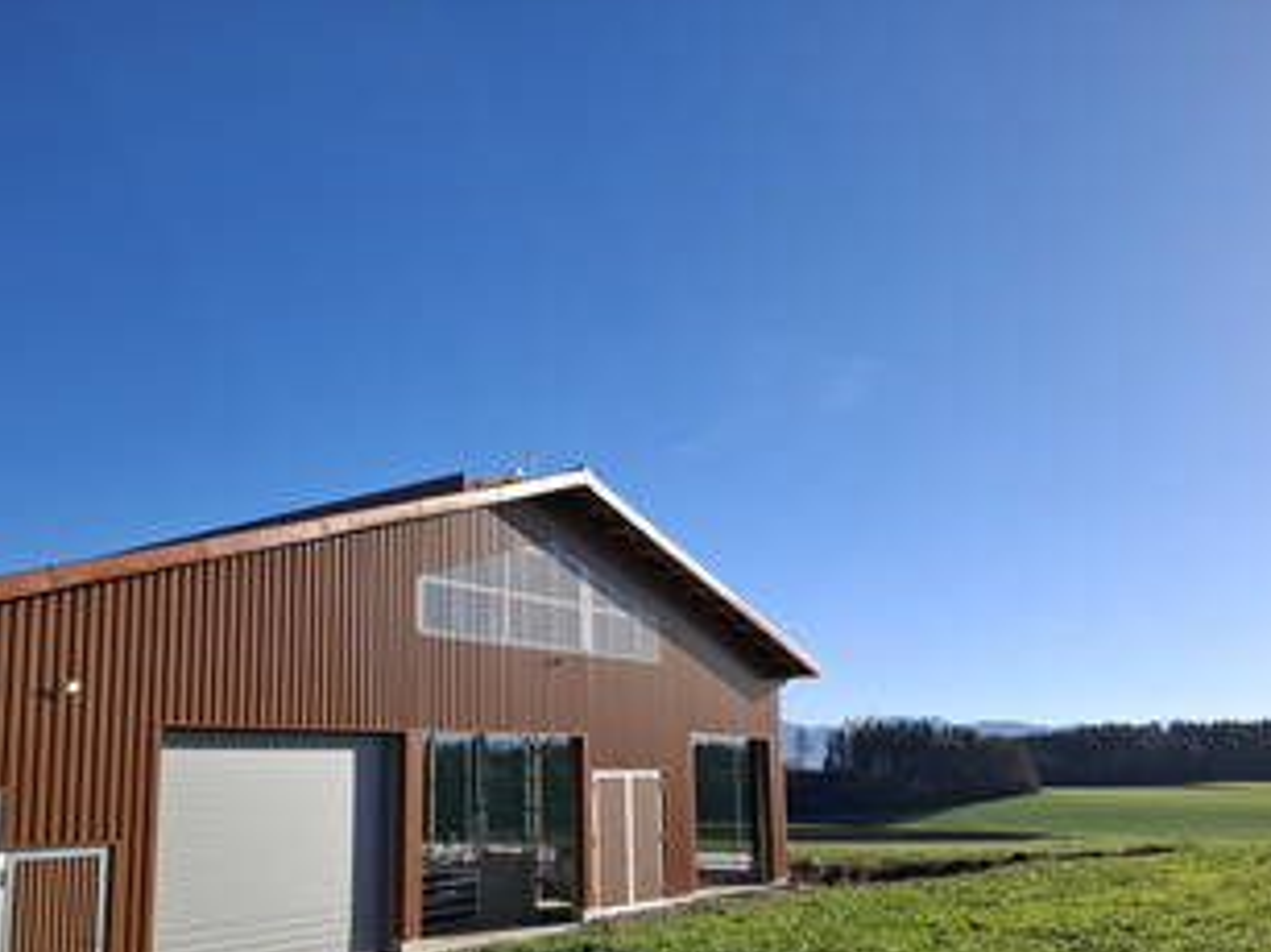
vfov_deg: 46.3
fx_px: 1101
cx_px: 555
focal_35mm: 30
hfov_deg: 59.8
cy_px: 608
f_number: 1.8
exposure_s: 1/1681
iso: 50
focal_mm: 5.54
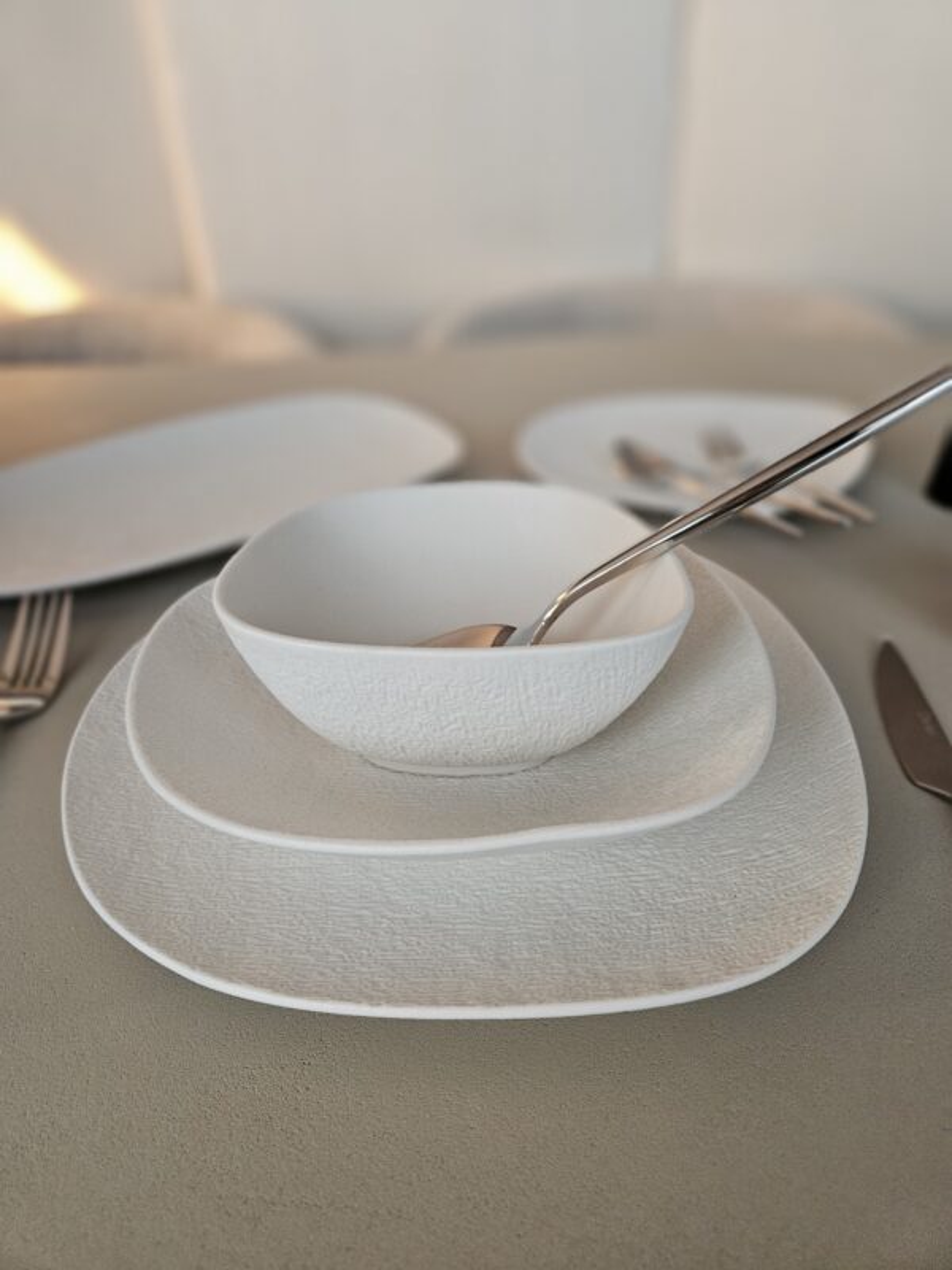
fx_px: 843
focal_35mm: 23
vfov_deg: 73.9
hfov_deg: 58.9
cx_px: 476
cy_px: 635
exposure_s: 1/120
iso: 800
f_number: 1.8
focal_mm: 5.4
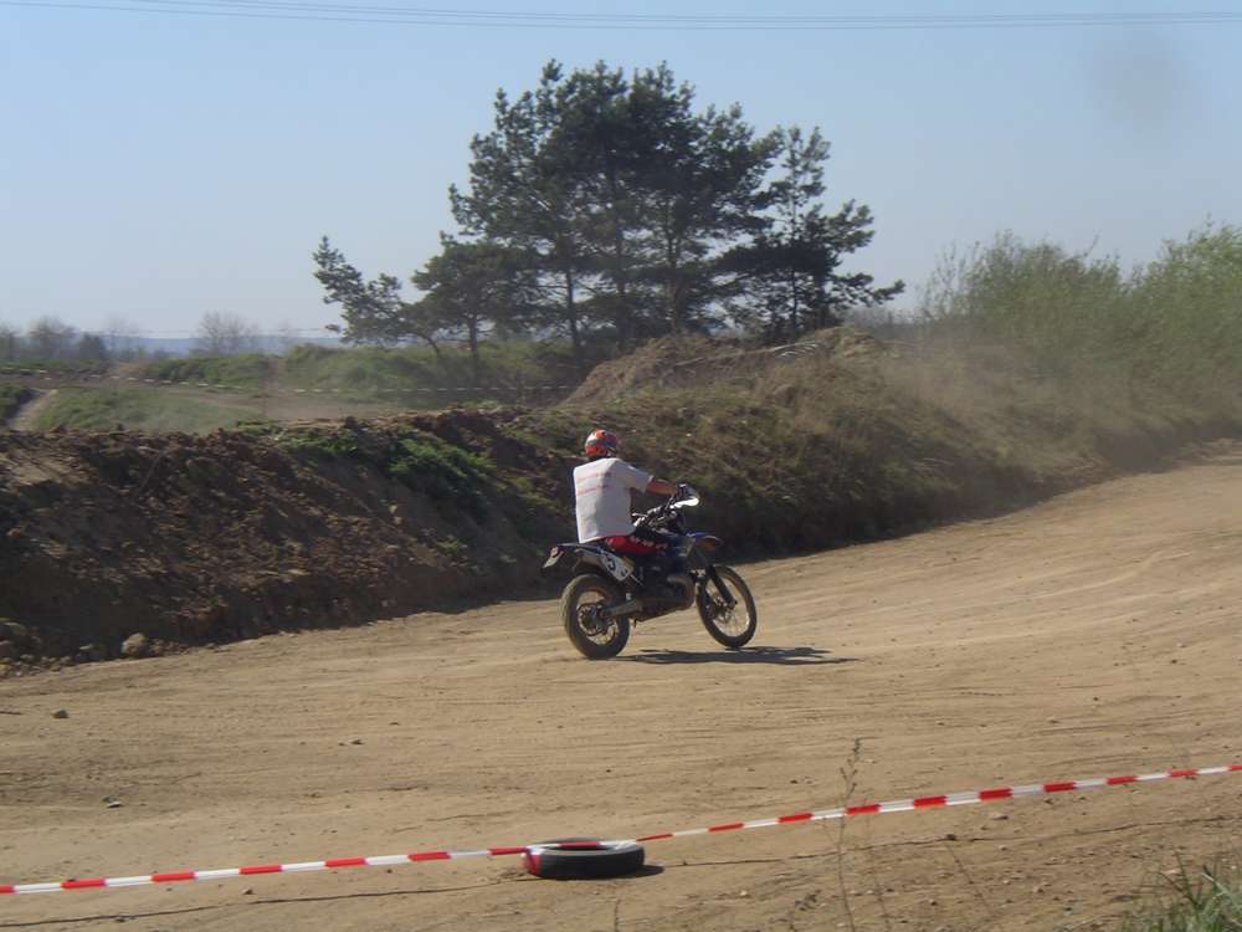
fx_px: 3731
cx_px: 621
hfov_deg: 18.9
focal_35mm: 104
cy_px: 466
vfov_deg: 14.2
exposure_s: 1/125
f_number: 9.6
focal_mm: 16
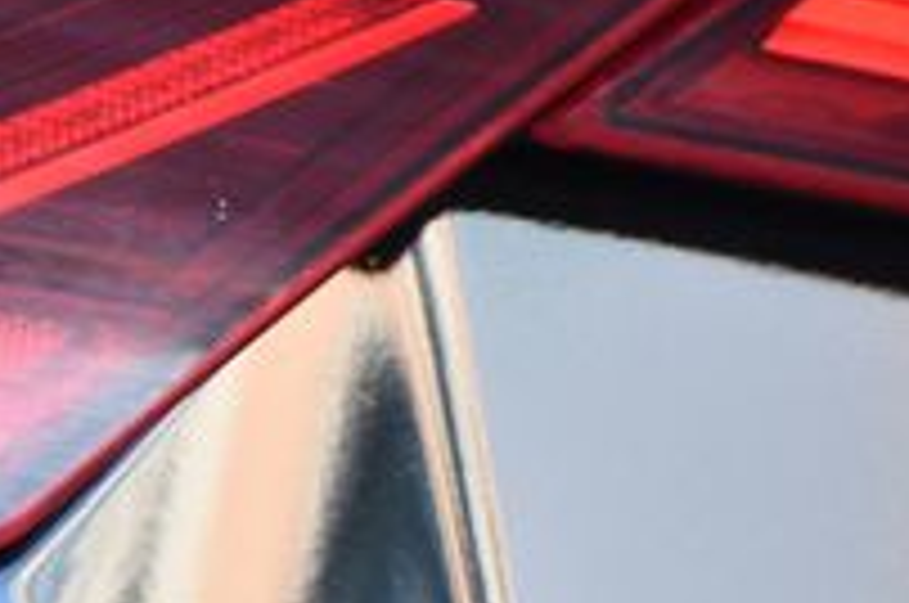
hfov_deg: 5.0
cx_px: -513
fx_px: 10311
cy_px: 896
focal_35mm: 409
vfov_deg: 3.3
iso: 800
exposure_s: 1/250
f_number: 4.8
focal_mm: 86
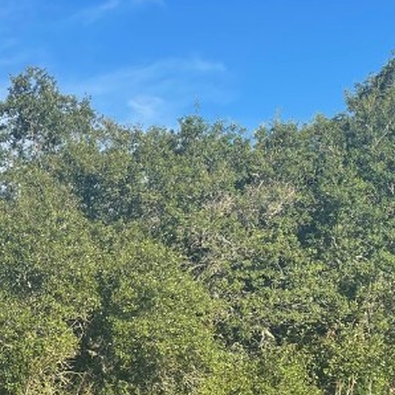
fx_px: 1020
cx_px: 34
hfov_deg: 21.4
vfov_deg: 21.5
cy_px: 337
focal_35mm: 79
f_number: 1.6
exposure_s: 1/1456
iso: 32
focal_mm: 5.1
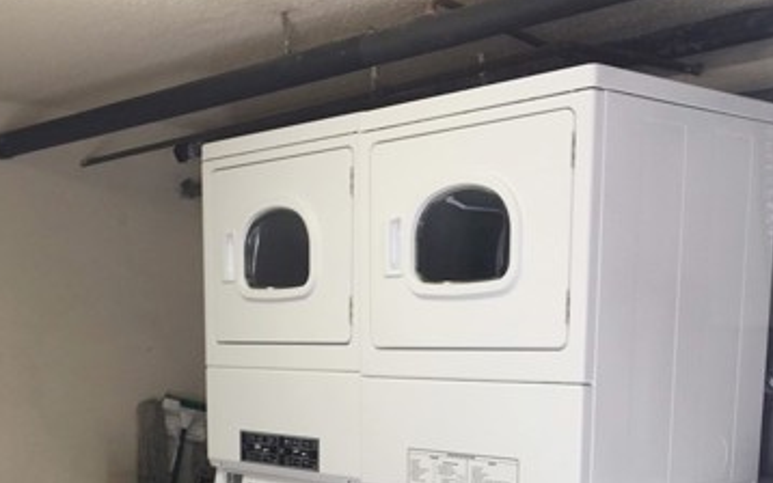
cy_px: 556
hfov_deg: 36.8
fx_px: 1159
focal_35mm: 55
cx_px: 345
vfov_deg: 22.0
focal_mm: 4.15
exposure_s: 1/40
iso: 25
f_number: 2.2
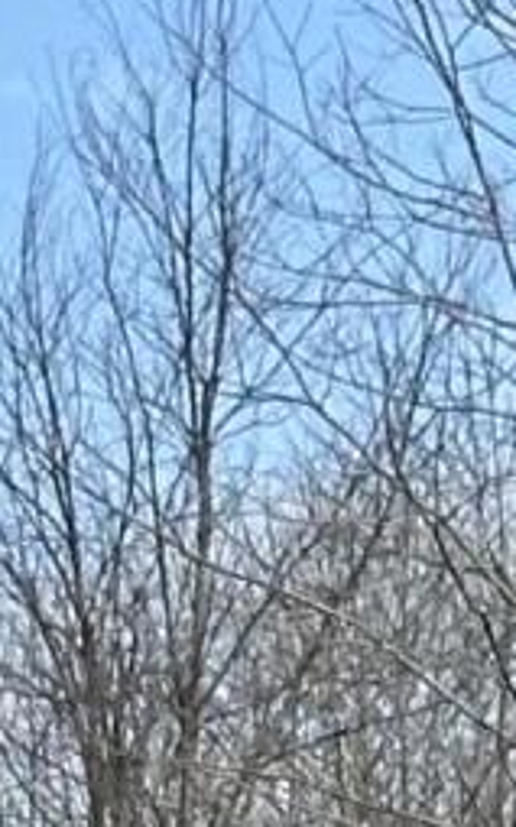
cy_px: 2961
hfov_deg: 3.3
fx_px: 8993
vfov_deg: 4.9
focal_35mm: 399
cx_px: 94
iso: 64
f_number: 1.78
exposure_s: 1/1475
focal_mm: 6.86
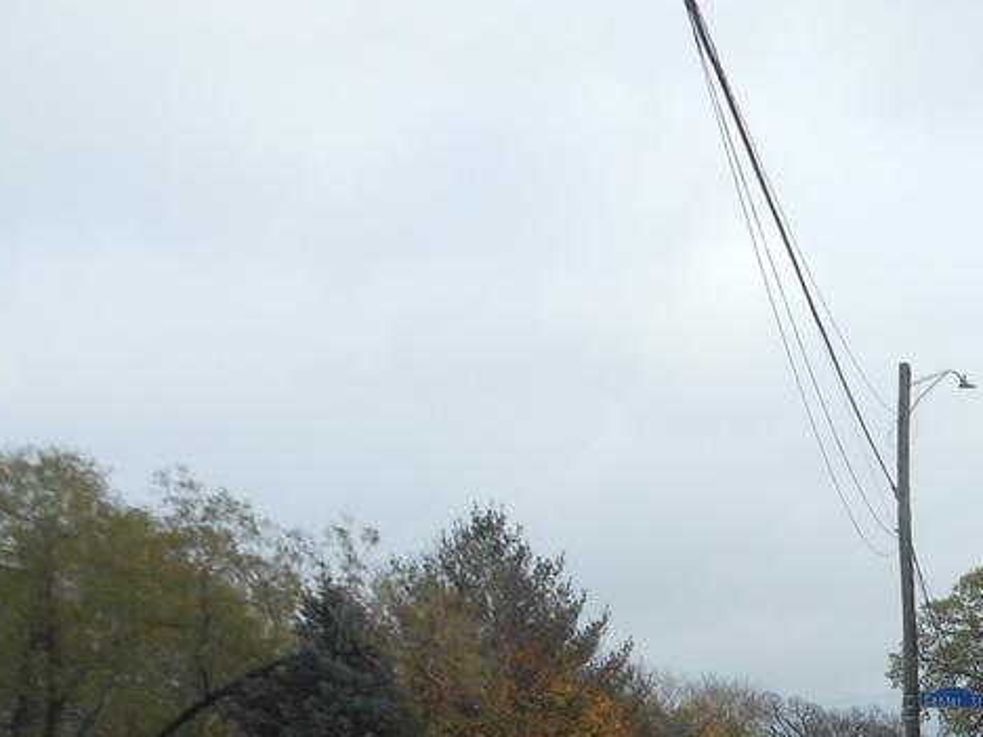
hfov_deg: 23.0
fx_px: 2187
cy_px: 815
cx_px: 1220
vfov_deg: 18.4
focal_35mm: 77
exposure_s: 1/640
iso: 80
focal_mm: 4.5
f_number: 3.2
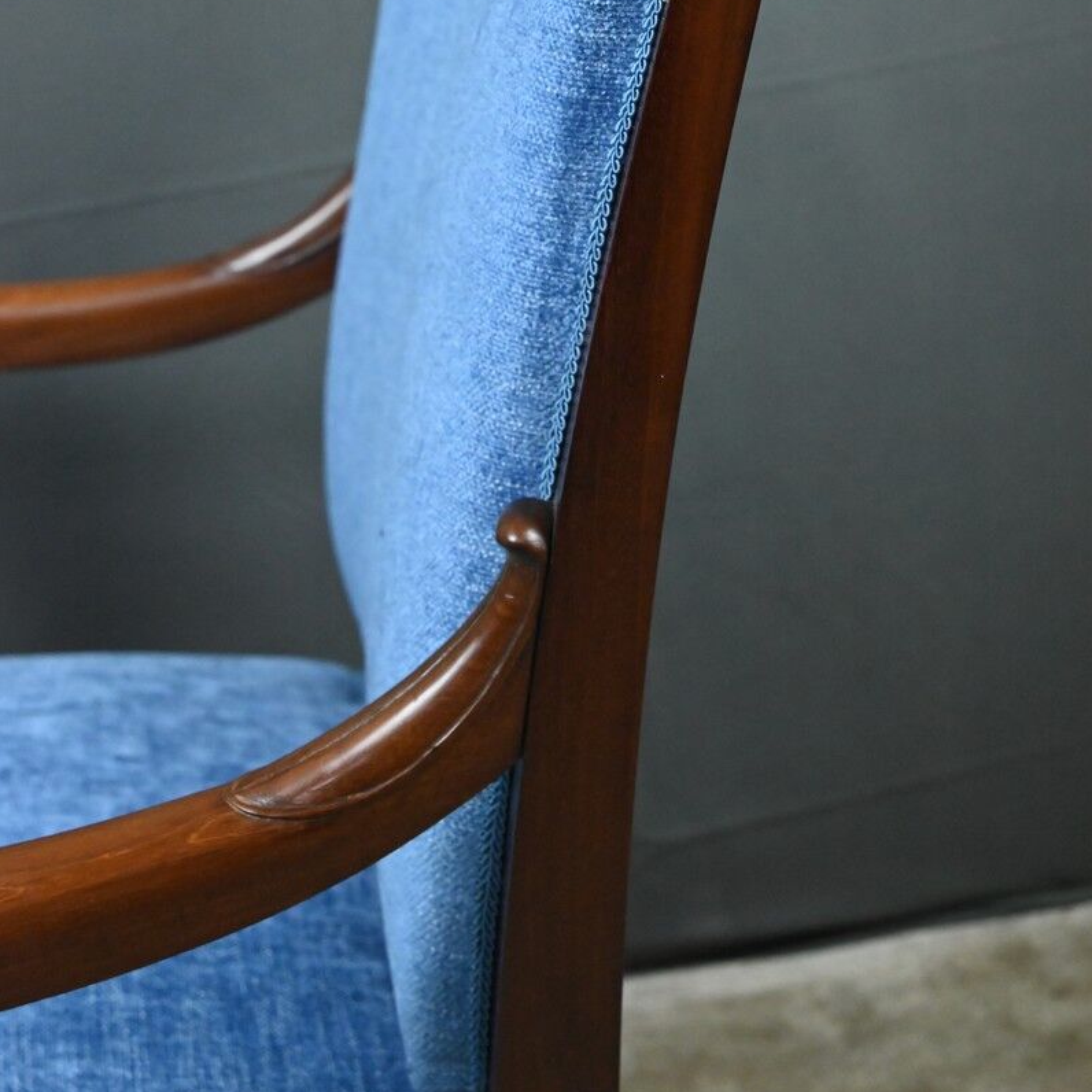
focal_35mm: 64
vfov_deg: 26.6
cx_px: 546
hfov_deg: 26.9
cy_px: 296
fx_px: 2284
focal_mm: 50
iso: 8000
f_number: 8
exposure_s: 1/80
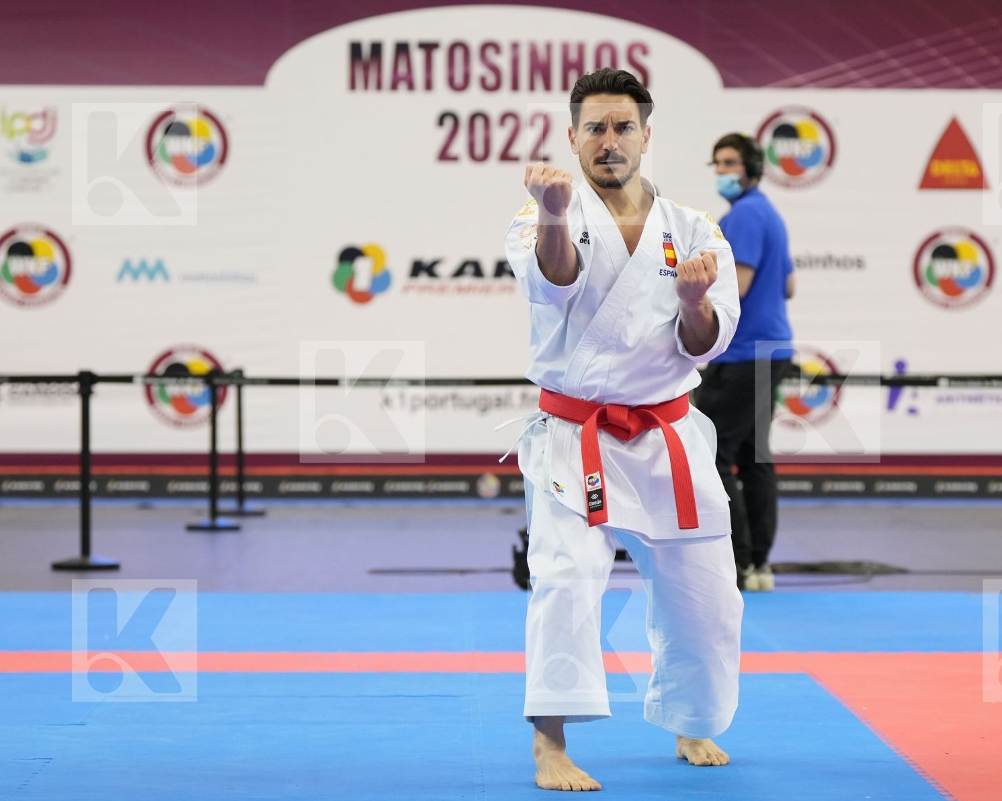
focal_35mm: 153
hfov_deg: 12.6
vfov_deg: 10.1
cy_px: 402
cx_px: 590
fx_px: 4536
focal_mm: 90
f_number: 2.8
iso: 1600
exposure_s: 1/500
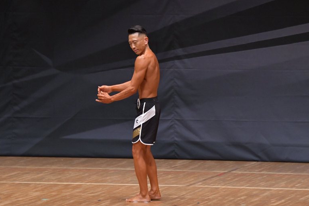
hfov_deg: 7.2
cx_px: 154
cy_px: 103
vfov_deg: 4.8
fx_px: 2464
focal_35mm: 287
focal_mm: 190
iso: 6400
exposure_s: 1/400
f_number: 5.6
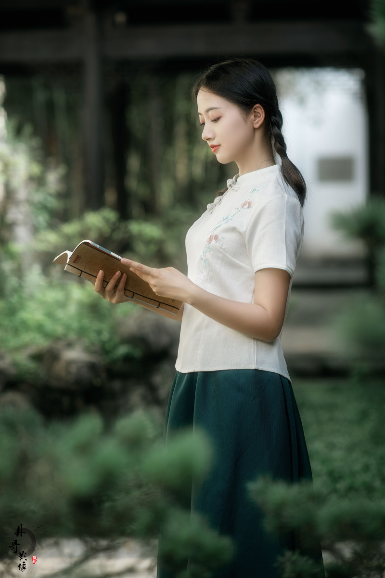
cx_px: 192
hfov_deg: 16.1
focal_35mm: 85
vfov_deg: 23.9
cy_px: 289
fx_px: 1363
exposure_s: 1/250
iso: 64
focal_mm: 85
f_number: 2.2
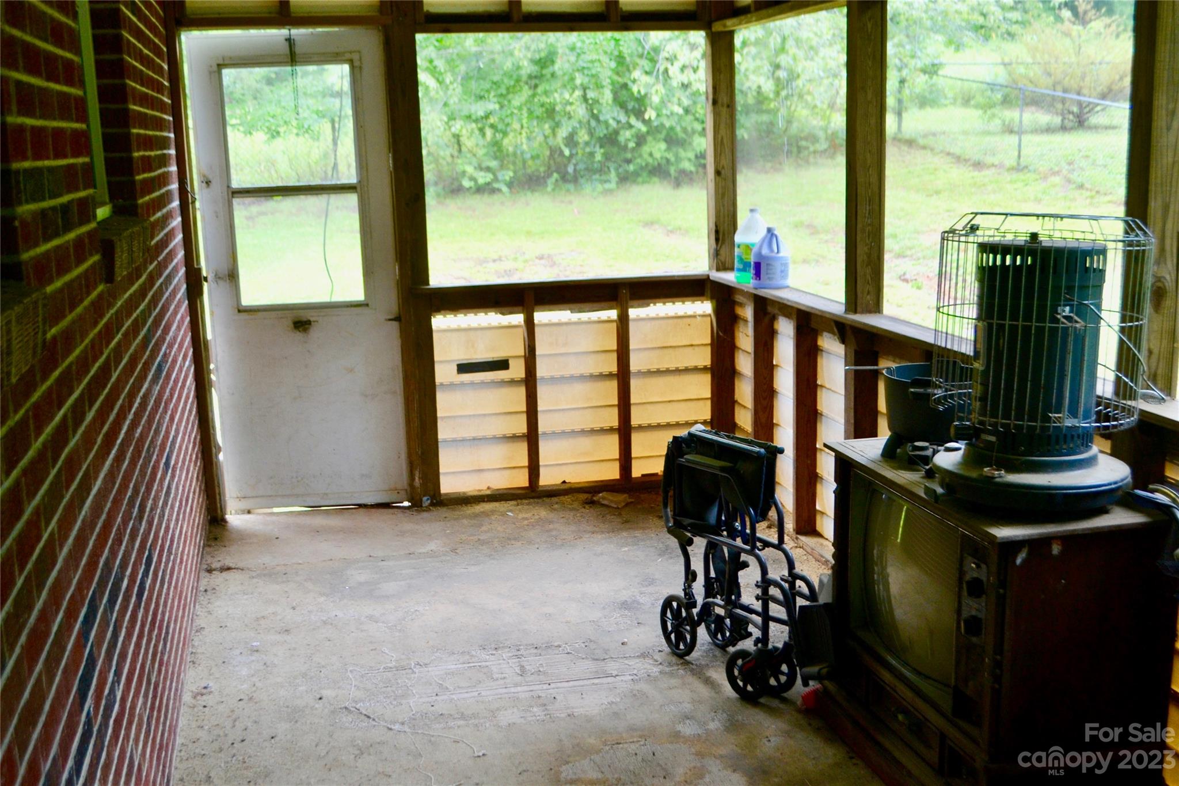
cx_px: 590
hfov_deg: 49.6
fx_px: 1277
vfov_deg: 34.2
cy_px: 393
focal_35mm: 39
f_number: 4.2
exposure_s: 1/60
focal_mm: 26
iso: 500
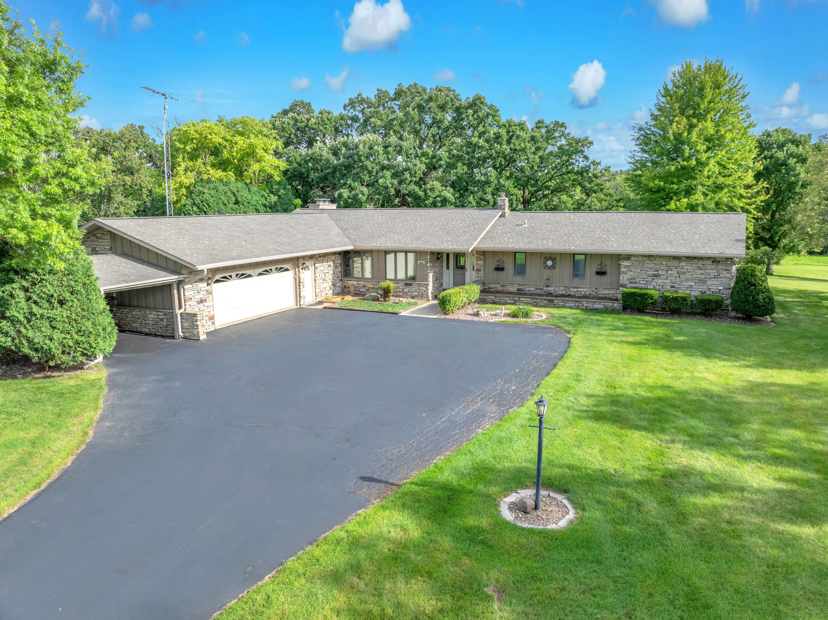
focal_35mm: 24
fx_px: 574
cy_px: 310
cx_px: 414
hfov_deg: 71.6
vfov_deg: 56.8
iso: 140
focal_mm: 12.29
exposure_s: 1/1600
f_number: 2.8
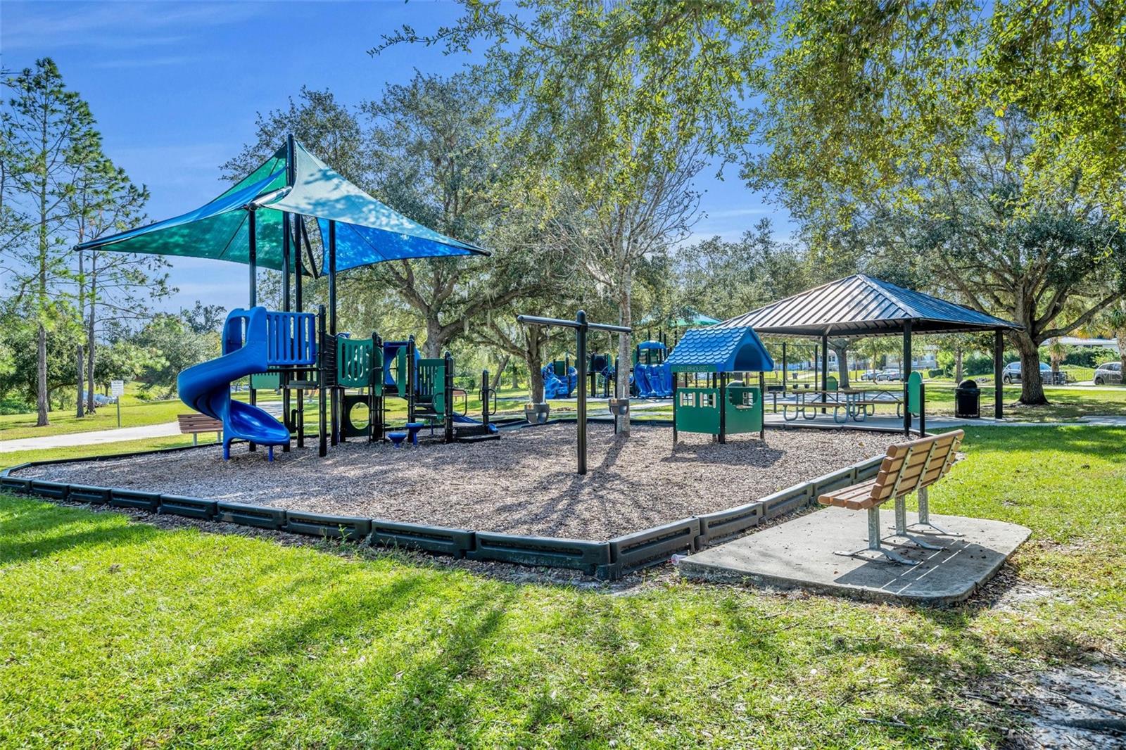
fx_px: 735
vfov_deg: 54.1
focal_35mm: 24
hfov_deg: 74.9
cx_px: 563
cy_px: 375
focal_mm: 23.5
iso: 100
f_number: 6.3
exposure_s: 1/320
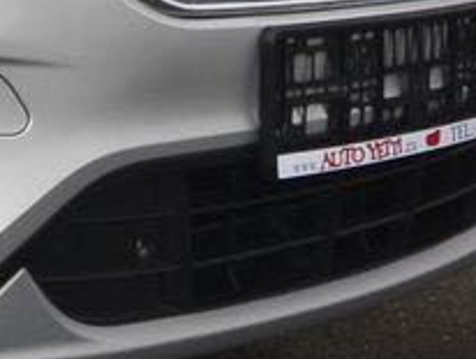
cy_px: -50
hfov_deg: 13.0
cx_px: -522
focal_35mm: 129
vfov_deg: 11.3
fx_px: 1776
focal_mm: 10
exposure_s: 1/250
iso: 160
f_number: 4
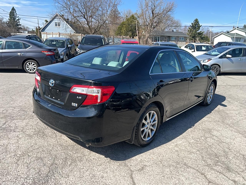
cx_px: 123
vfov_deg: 53.1
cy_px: 92
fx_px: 185
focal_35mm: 26
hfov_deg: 67.3
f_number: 1.5
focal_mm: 5.7
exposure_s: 1/4878
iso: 32
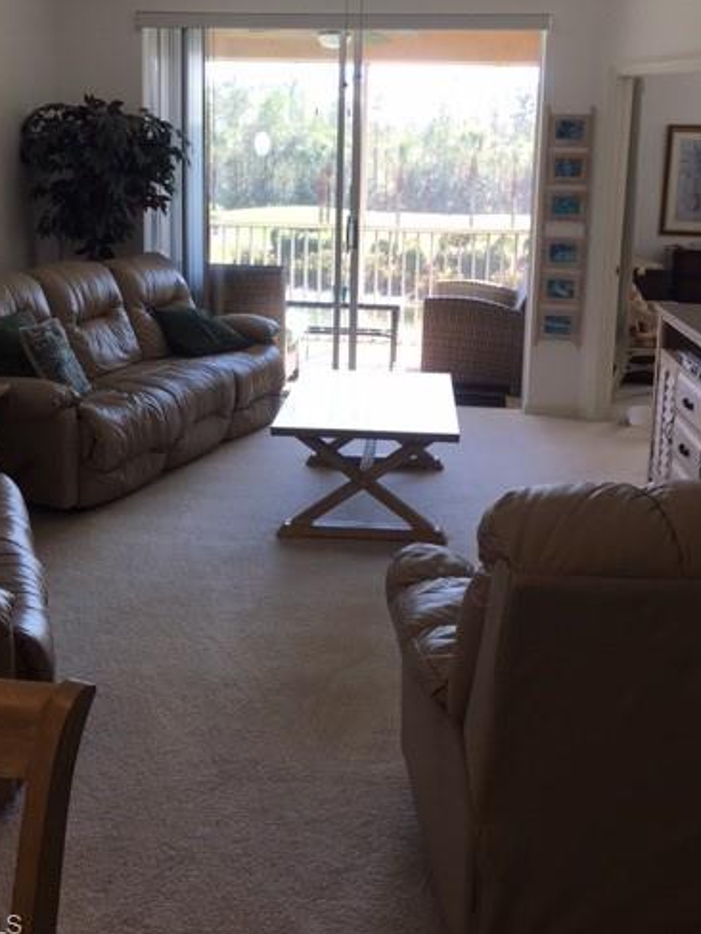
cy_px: 331
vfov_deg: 48.4
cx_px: 341
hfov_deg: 37.7
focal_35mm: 38
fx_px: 1026
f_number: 2.2
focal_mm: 4.15
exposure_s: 1/120
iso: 40
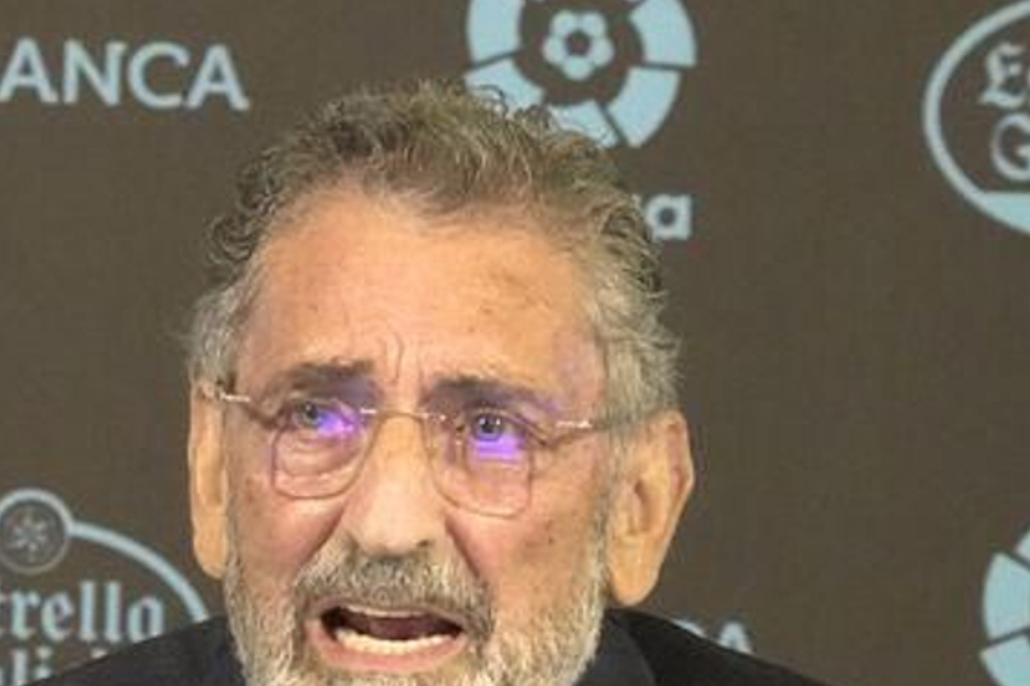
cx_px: 341
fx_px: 41025
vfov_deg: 1.0
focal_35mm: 1434
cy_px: 694
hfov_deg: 1.4
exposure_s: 1/250
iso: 5000
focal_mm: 183.43
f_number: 4
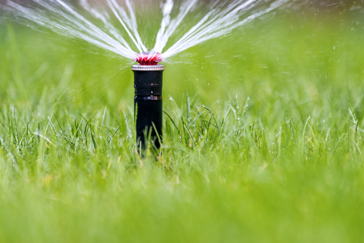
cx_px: 152
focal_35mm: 374
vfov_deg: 3.7
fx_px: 3783
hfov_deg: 5.5
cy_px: 28
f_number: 3.2
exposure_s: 1/500
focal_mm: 200
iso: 200
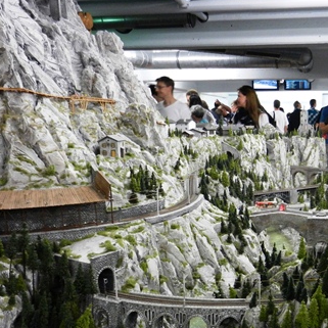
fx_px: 472
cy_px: 233
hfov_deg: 37.1
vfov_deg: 37.7
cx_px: 259
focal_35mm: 44
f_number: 3.5
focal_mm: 4.5
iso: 400
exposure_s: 1/25
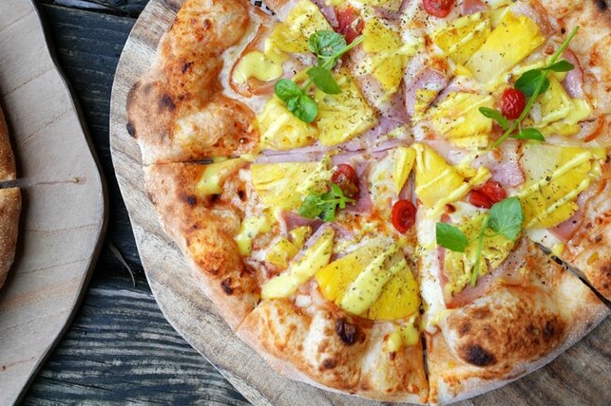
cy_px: 142
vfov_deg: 35.6
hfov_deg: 51.3
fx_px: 628
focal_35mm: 37
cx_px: 387
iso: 160
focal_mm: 28
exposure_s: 1/60
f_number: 4
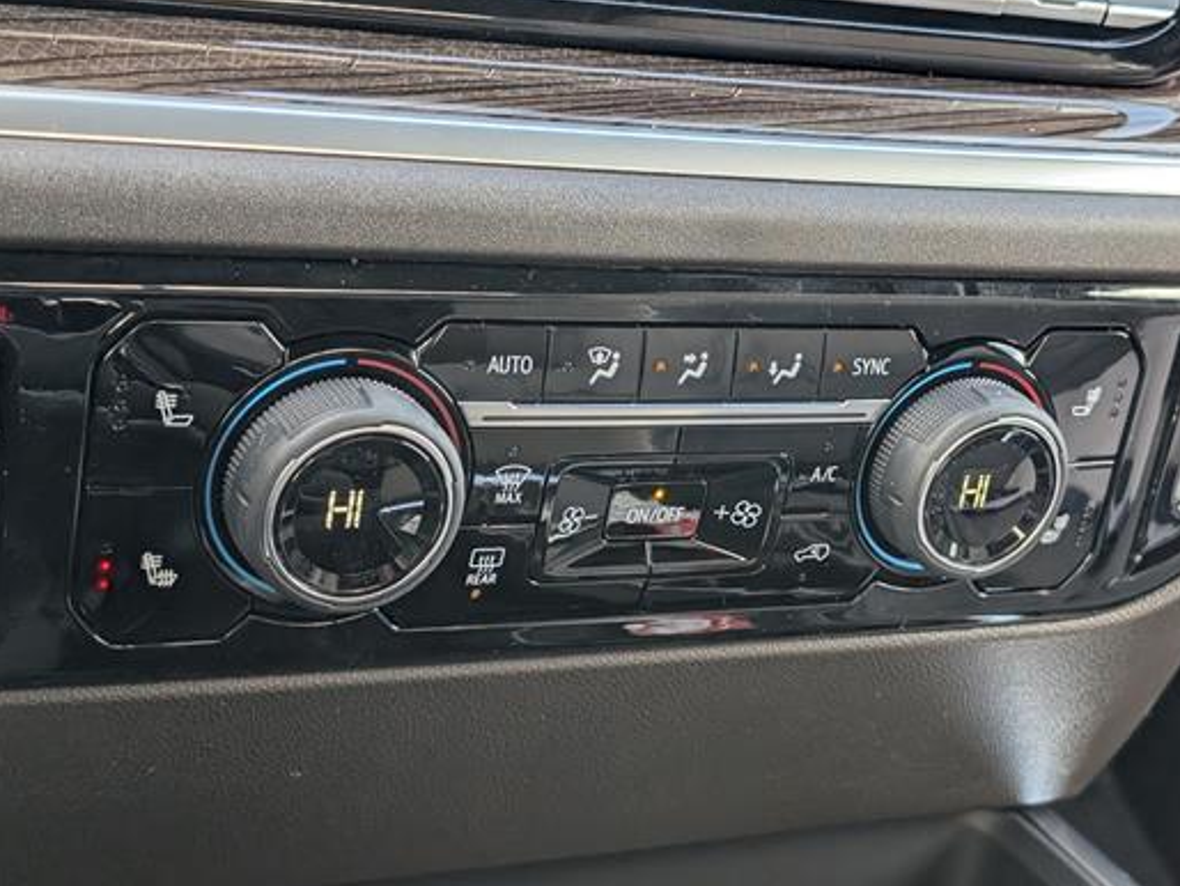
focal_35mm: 61
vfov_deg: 24.0
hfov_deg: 31.6
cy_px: 409
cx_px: 689
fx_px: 2080
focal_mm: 6.9
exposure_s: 1/526
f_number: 1.68
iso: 241
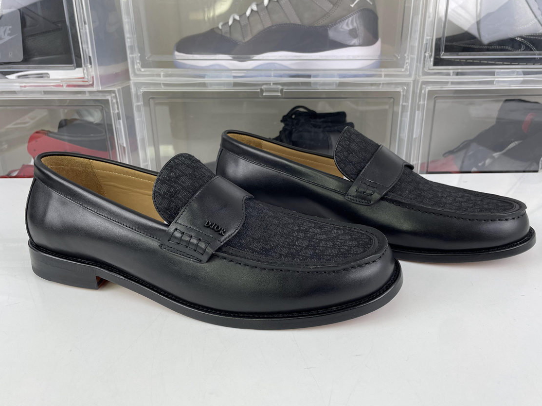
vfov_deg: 49.8
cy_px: 204
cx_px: 281
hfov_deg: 63.4
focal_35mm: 28
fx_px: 439
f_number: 1.6
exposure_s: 1/124
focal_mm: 4.2
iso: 32
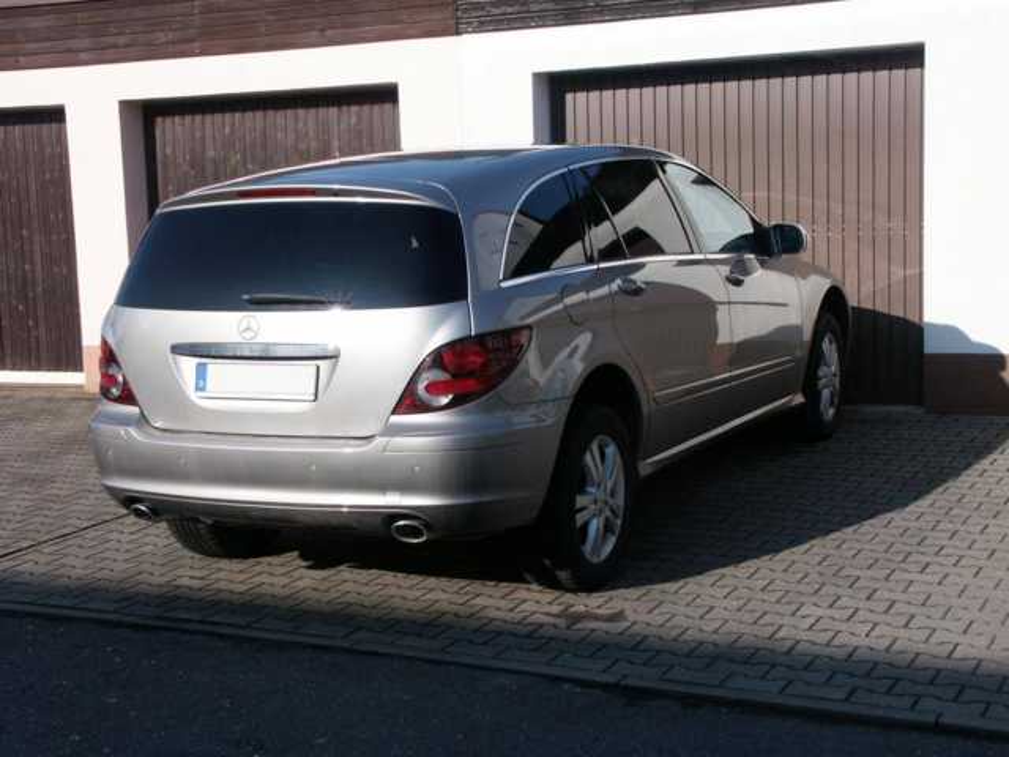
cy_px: 378
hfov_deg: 32.2
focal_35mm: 60
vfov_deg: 24.4
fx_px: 1749
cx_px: 504
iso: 100
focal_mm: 15.05
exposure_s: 1/350
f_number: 8
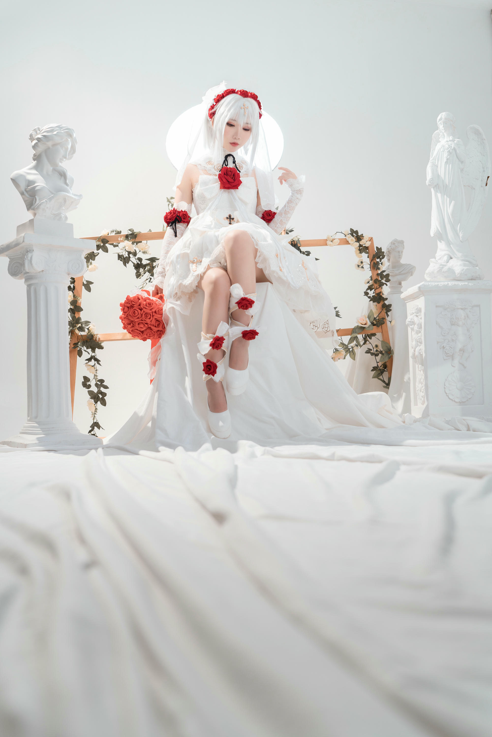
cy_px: 368
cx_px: 246
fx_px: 820
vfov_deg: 48.5
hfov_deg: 33.4
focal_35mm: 40
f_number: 2.8
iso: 200
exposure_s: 1/80
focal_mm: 40
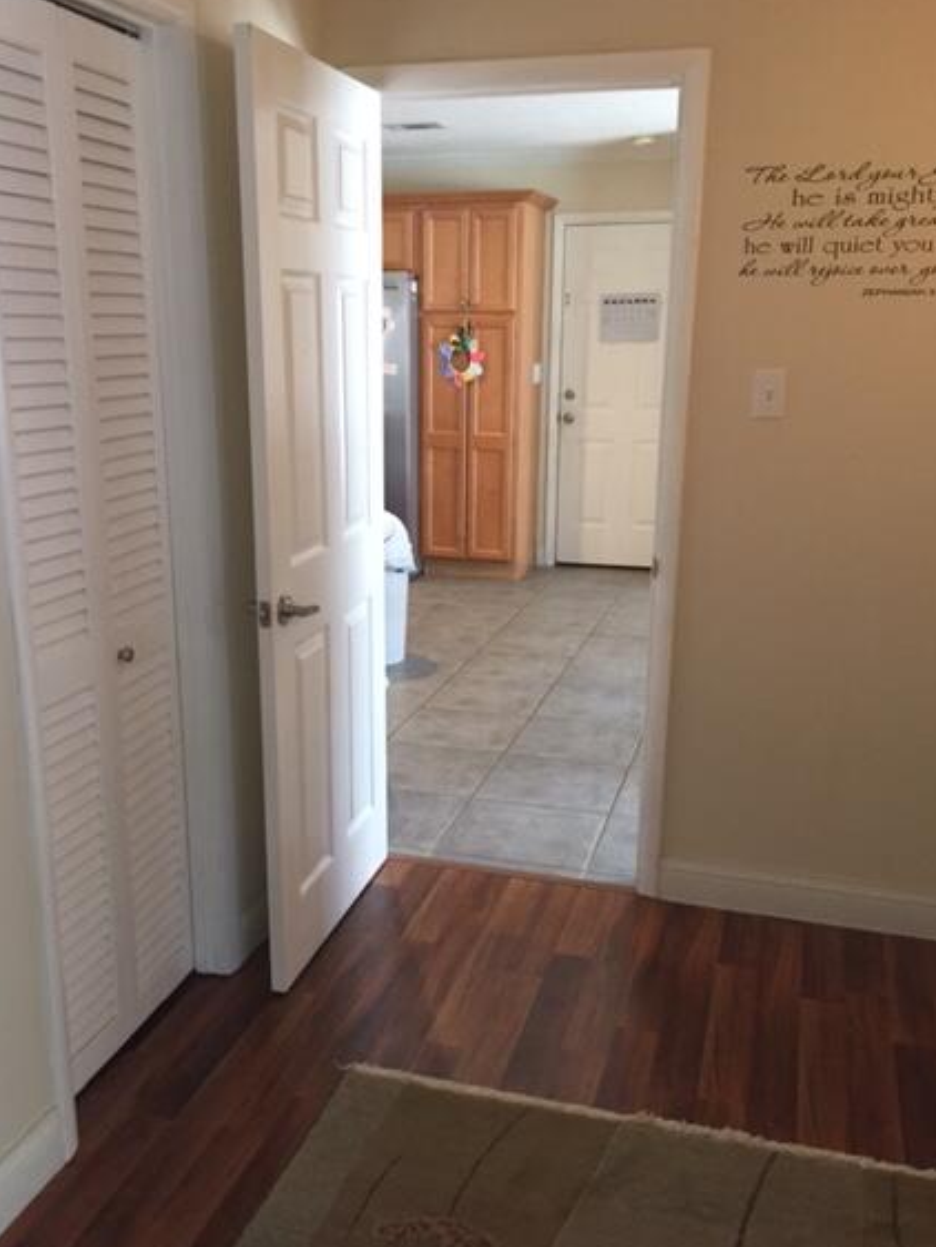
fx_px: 1189
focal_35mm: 33
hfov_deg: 42.9
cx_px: 419
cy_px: 659
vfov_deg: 55.3
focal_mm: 4.15
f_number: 2.2
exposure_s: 1/30
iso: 160
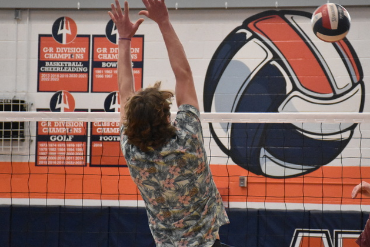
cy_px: 142
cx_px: 234
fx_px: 2384
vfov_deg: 5.9
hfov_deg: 8.9
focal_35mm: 232
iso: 6400
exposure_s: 1/640
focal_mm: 95
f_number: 5.3
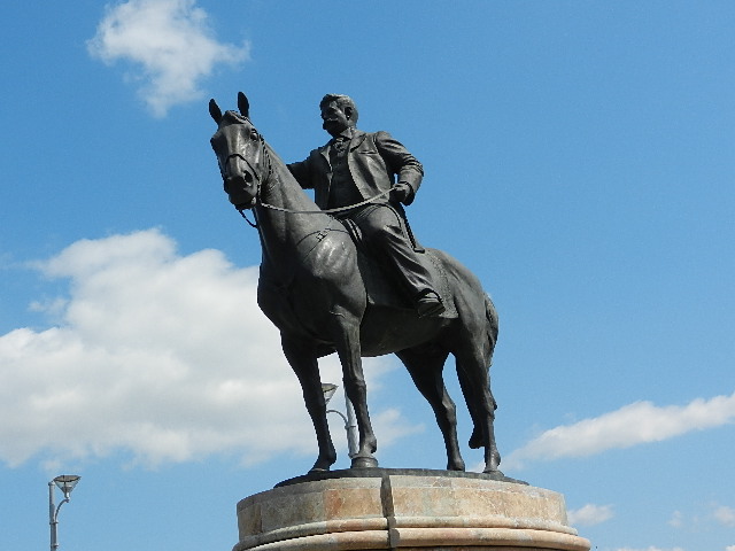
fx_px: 1125
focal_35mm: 53
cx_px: 368
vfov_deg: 27.5
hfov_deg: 36.2
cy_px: 276
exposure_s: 1/1600
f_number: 4.4
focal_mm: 9.4
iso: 160
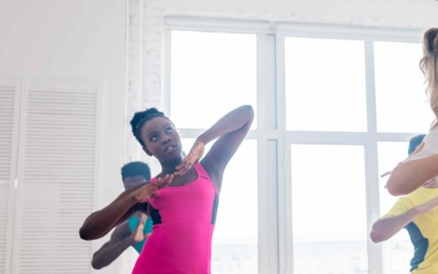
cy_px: 130
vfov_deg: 17.9
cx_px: 369
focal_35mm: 73
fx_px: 872
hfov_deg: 27.5
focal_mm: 35
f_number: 3.5
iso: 500
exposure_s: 1/160
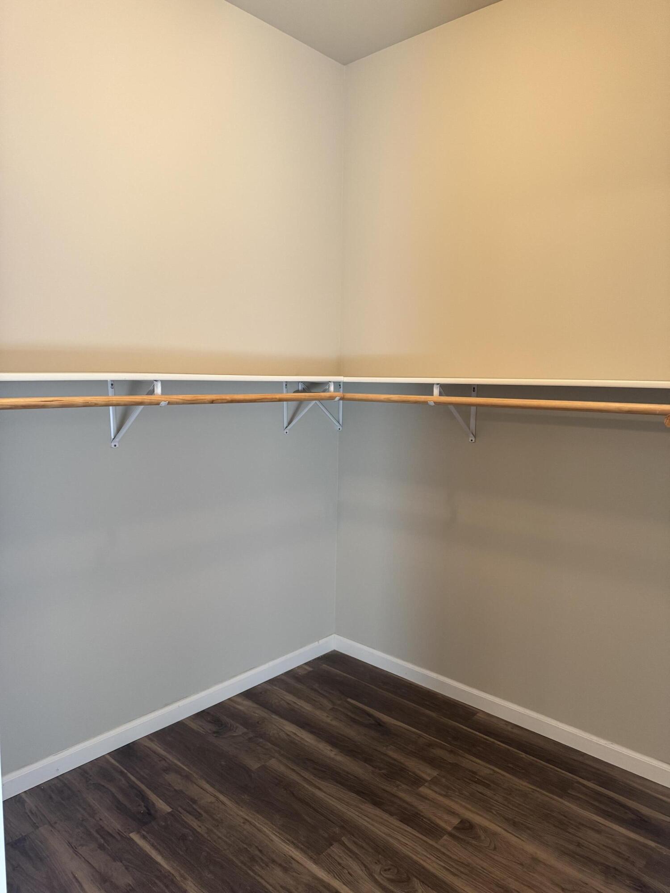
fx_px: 619
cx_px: 335
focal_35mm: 24
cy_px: 446
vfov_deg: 71.6
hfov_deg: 56.8
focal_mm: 6.76
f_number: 1.78
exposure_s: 1/60
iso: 250
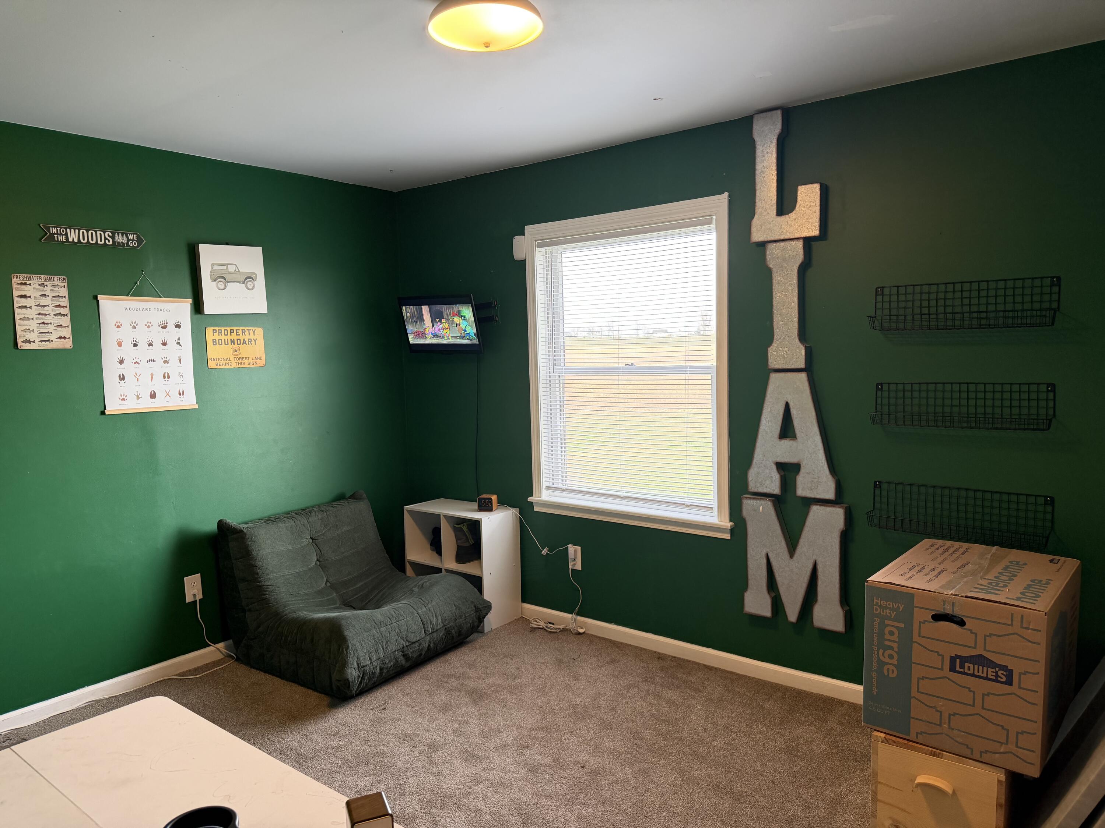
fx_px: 766
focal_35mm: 24
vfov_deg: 56.8
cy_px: 414
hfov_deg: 71.6
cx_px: 552
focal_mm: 6.76
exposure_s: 1/60
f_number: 1.78
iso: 200
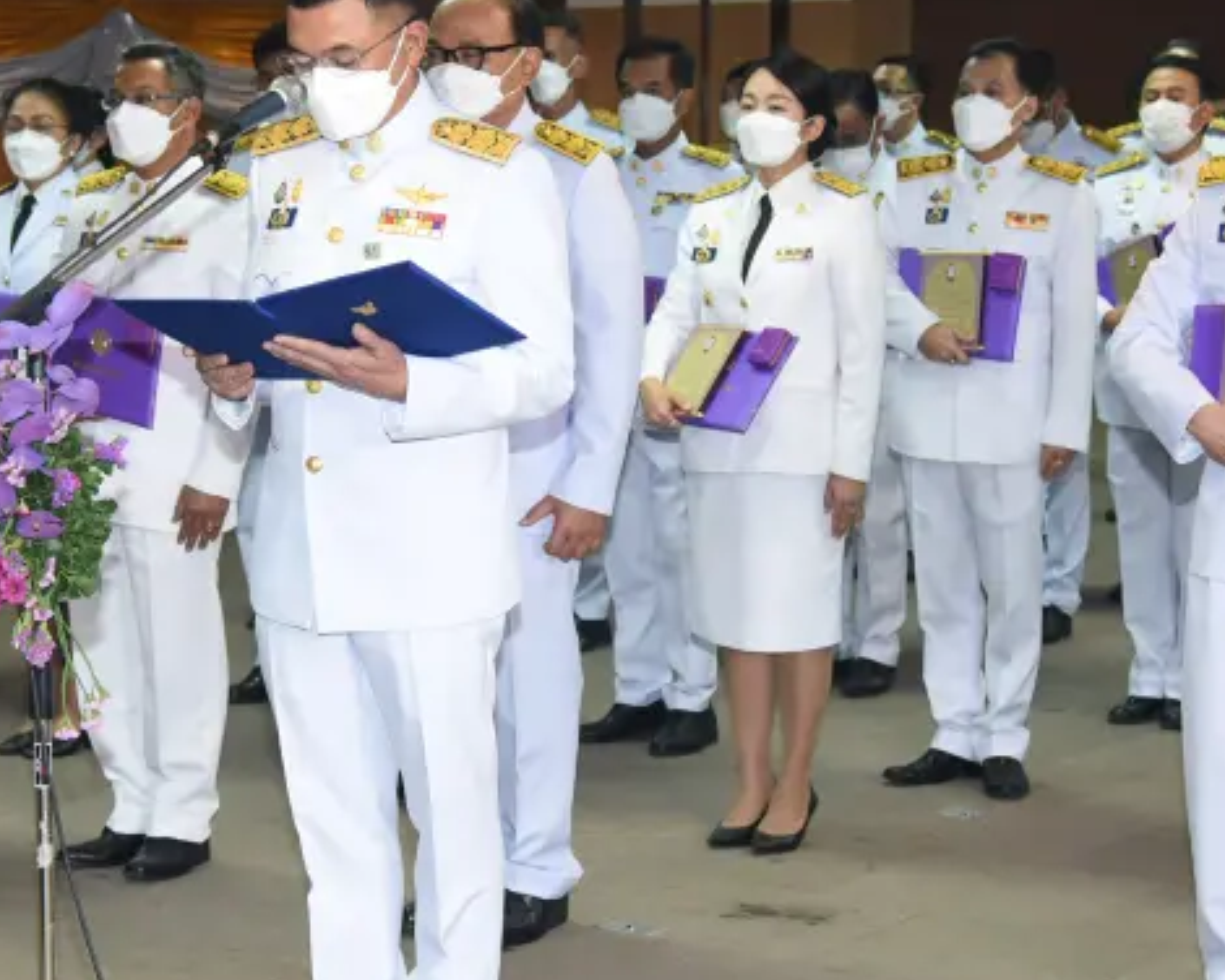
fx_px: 3299
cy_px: 391
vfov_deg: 16.9
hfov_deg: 20.9
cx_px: 365
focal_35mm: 91
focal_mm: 38
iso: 1250
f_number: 4
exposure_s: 1/100
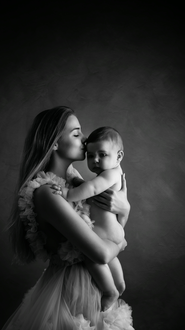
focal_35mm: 66
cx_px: 78
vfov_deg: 31.9
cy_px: 165
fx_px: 575
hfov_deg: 18.3
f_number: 4.5
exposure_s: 1/200
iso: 100
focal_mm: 62
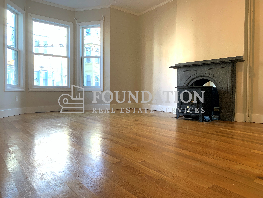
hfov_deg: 67.3
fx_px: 198
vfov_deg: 53.1
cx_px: 132
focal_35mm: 26
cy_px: 99
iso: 50
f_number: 1.8
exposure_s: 1/60
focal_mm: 4.25
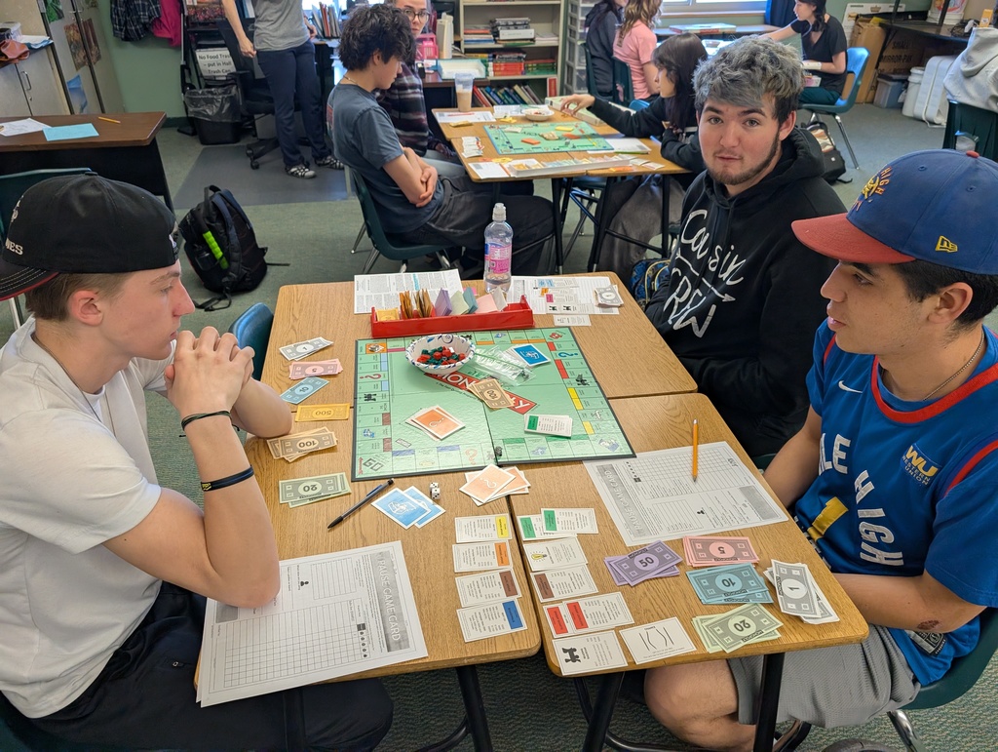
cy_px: 376
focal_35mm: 24
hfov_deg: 71.5
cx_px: 499
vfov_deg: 56.9
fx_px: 693
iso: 478
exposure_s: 1/193
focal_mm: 6.9
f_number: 1.68
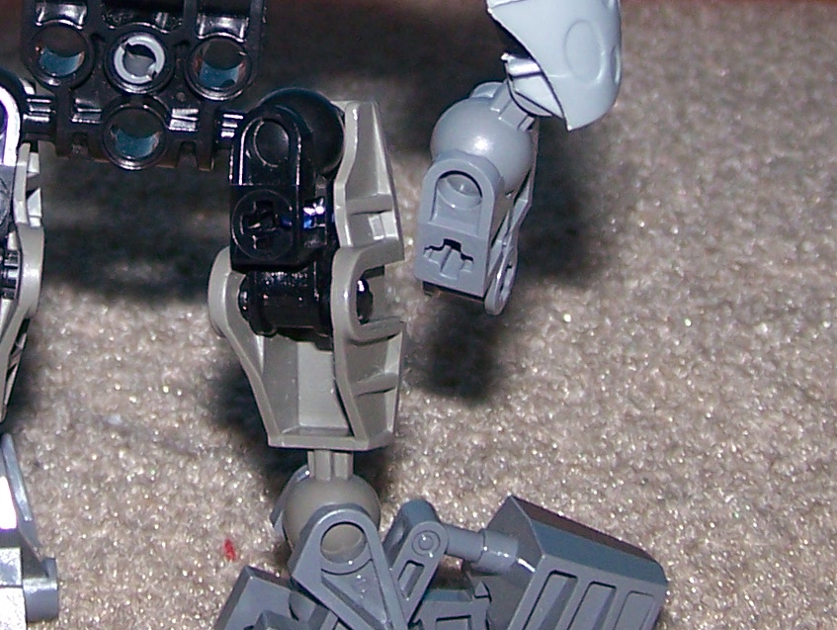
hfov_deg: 15.5
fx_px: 3074
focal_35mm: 127
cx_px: 269
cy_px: 8
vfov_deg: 11.6
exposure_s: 1/60
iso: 80
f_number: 2.8
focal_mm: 6.3
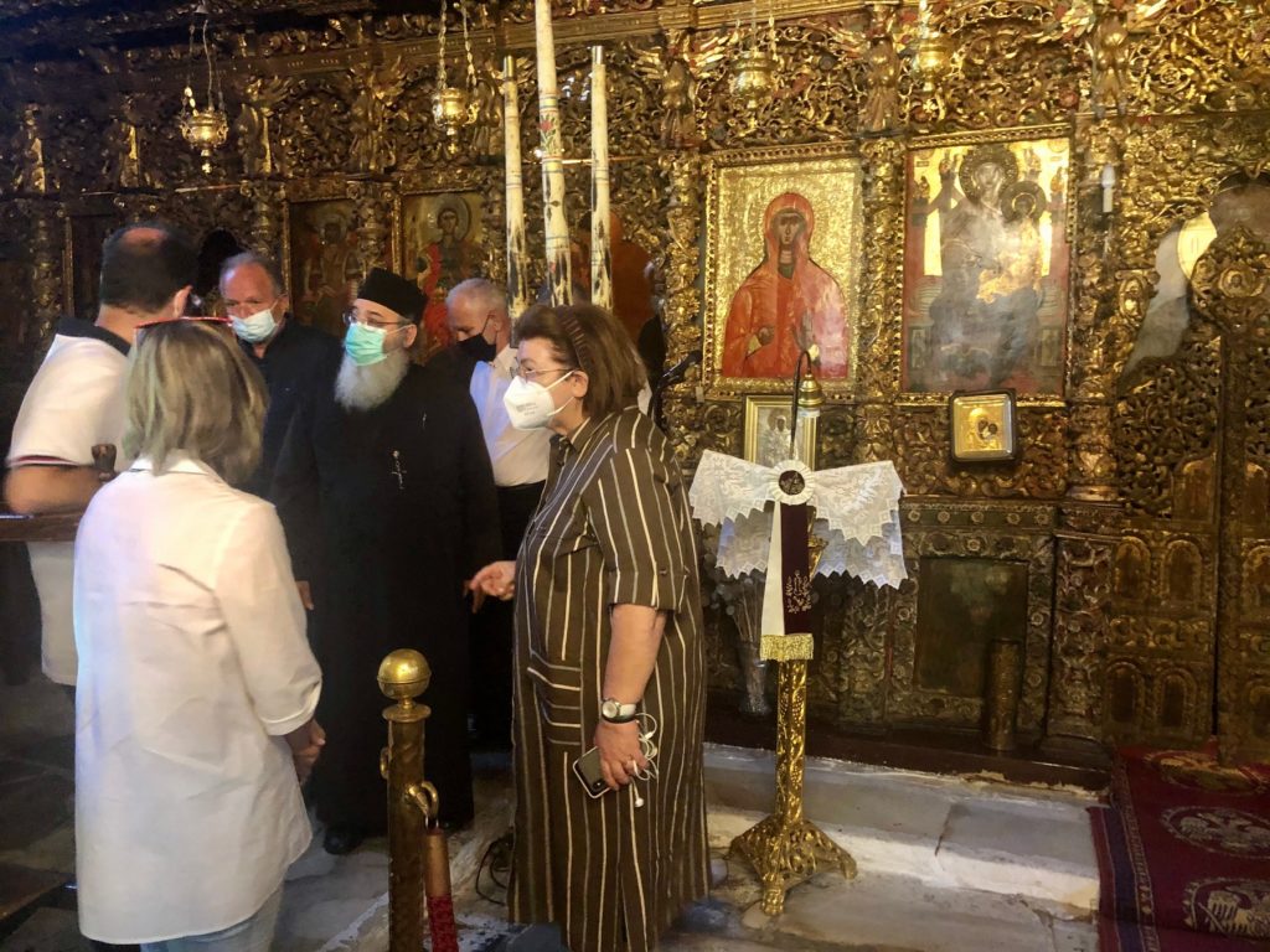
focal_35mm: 28
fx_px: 1027
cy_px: 476
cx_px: 635
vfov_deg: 49.7
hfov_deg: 63.4
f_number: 1.8
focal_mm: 4
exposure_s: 1/4
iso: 125
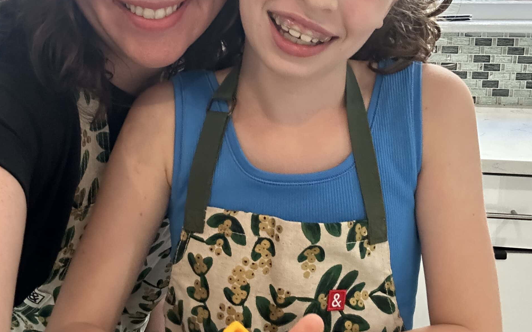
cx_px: 267
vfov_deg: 29.7
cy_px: 123
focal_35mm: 43
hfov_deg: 46.2
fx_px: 623
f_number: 1.9
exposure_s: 1/60
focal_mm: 2.69
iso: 250
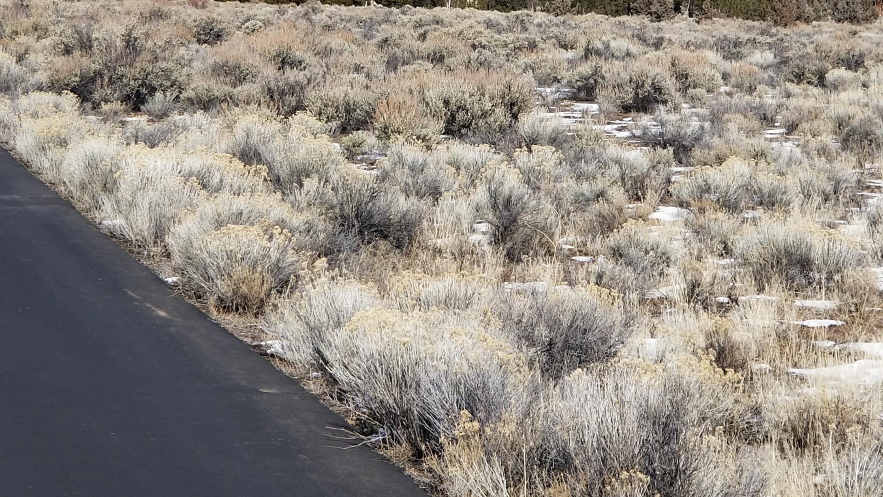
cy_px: 51
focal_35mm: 78
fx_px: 1826
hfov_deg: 27.1
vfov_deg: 15.3
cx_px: 321
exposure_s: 1/1196
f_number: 2.4
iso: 25
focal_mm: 6
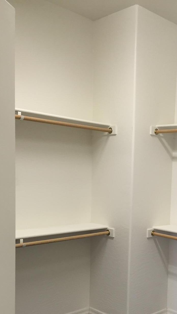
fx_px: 350
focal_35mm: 42
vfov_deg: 47.6
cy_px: 208
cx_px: 144
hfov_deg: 27.7
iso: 50
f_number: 2.2
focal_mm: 4.15
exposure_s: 1/30
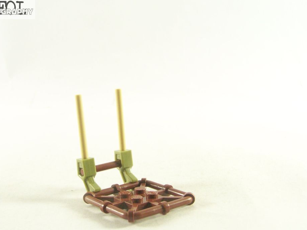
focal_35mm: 57
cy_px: 123
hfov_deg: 33.7
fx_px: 506
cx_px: 136
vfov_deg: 25.7
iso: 400
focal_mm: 8.5
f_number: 4
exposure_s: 1/60
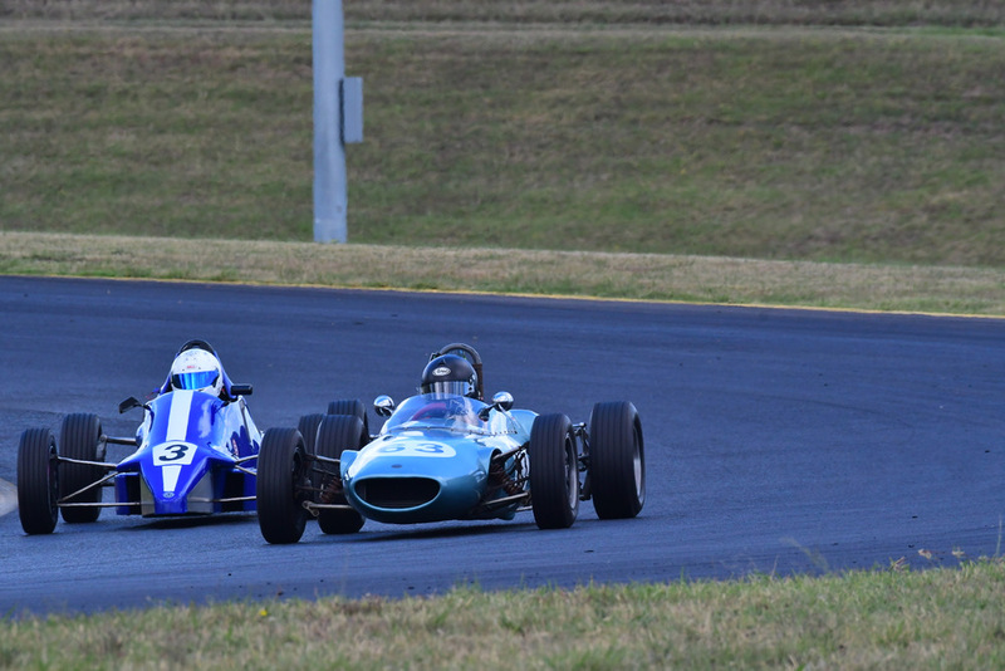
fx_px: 16336
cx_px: 502
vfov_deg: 2.4
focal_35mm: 585
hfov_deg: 3.5
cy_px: 336
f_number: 11
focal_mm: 390
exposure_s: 1/640
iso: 1000
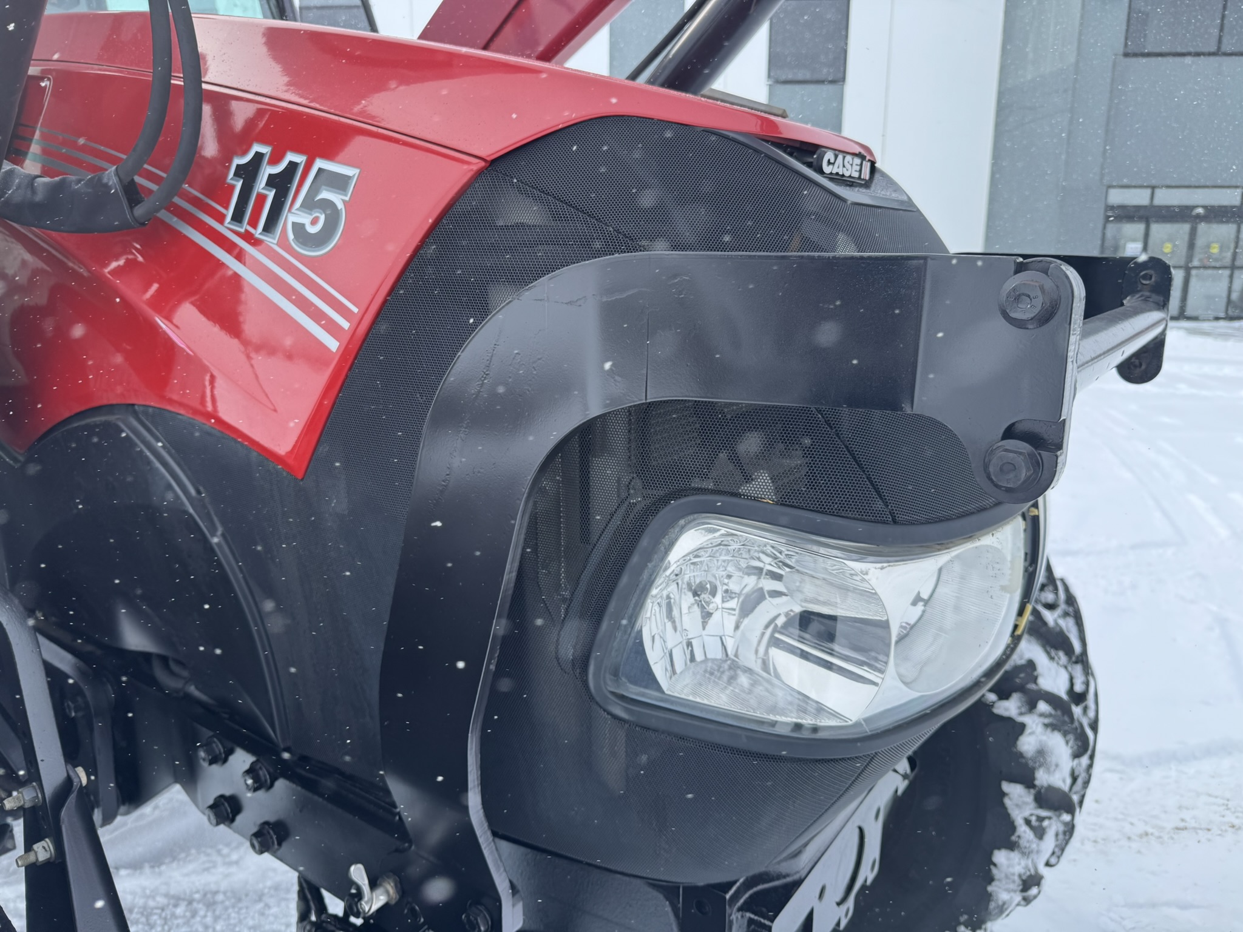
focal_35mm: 24
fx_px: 862
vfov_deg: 56.8
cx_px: 622
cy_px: 466
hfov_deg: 71.6
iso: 80
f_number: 1.78
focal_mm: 6.76
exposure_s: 1/1637
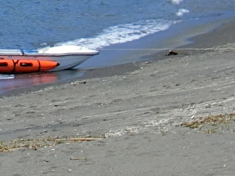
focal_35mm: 662
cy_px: -111
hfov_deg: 3.0
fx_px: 4492
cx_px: -382
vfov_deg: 2.2
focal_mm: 20.3
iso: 80
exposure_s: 1/250
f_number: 6.4
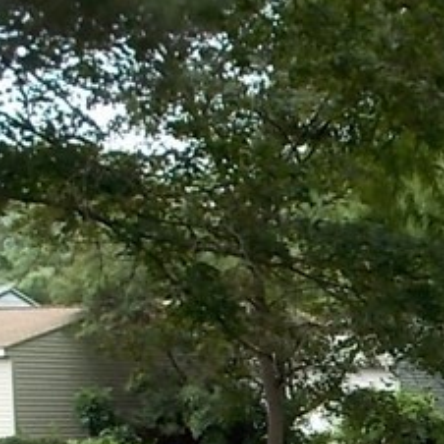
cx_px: 711
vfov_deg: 14.3
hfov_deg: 13.9
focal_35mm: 116
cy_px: 595
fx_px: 1683
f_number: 3.3
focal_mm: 4.1
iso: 80
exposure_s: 1/160
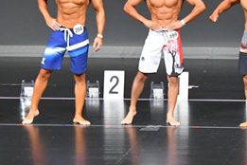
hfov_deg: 5.0
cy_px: 23
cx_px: 238
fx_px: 2813
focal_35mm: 410
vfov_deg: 3.4
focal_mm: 92
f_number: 5.6
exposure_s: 1/400
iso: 5000
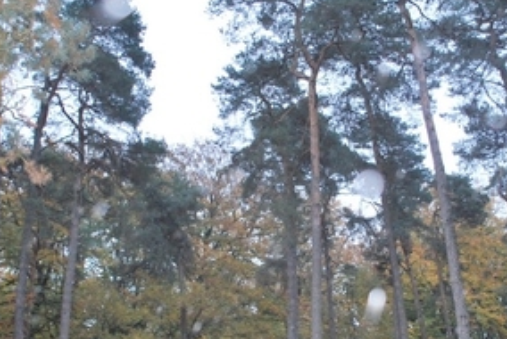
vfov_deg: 23.8
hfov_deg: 34.8
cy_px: 208
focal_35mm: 57
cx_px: 316
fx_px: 804
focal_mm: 18
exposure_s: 1/60
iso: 800
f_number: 3.5
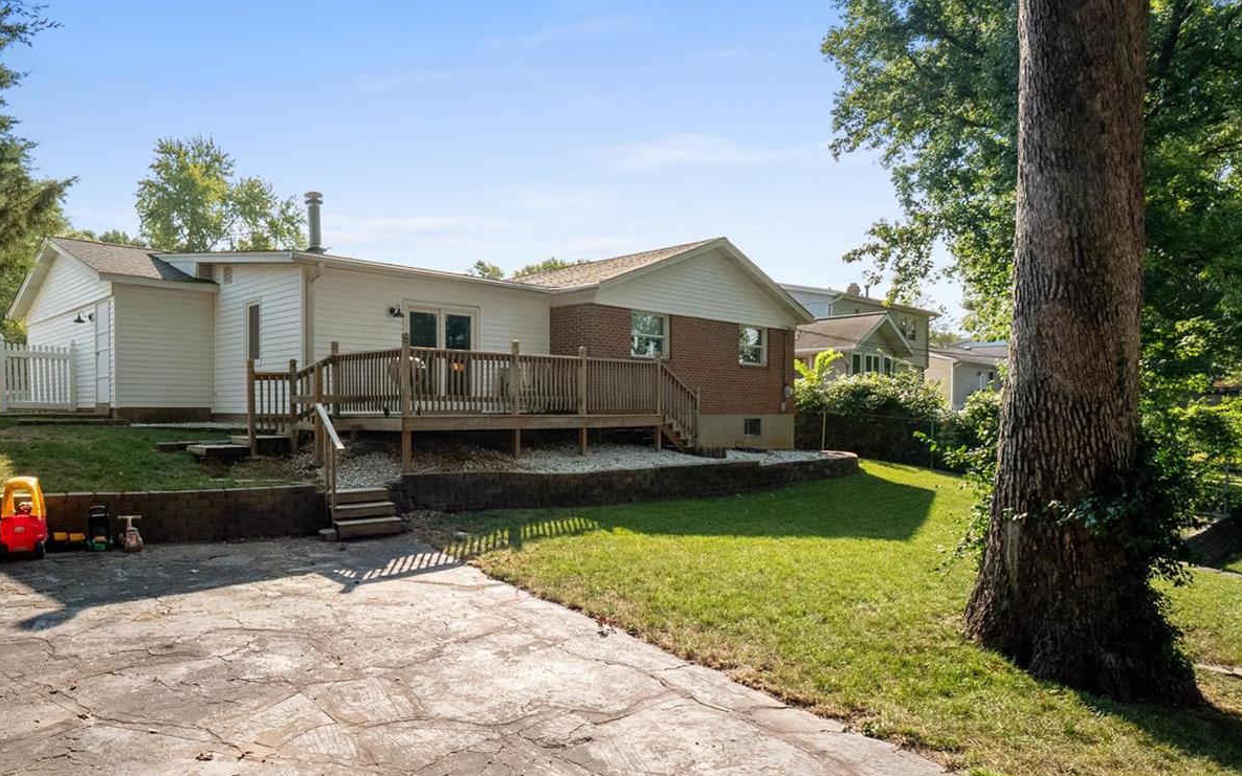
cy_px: 423
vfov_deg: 55.0
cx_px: 467
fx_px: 745
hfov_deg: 78.2
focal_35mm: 22
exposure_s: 1/500
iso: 400
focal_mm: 8
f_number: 8
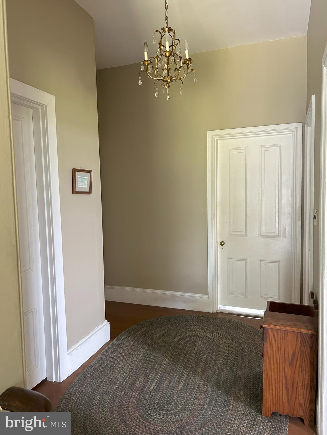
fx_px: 327
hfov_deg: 53.1
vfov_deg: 67.3
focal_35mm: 26
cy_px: 218
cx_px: 164
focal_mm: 5.7
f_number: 1.5
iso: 250
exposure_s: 1/60
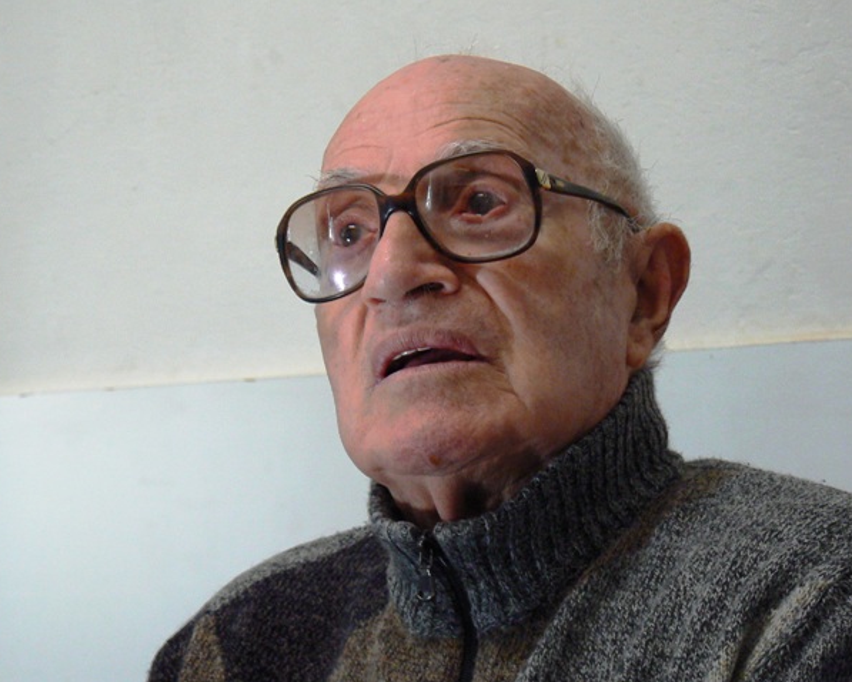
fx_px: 2876
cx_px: 435
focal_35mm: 114
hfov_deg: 16.9
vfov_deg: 13.5
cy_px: 341
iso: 200
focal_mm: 18.2
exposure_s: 1/15
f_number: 3.2
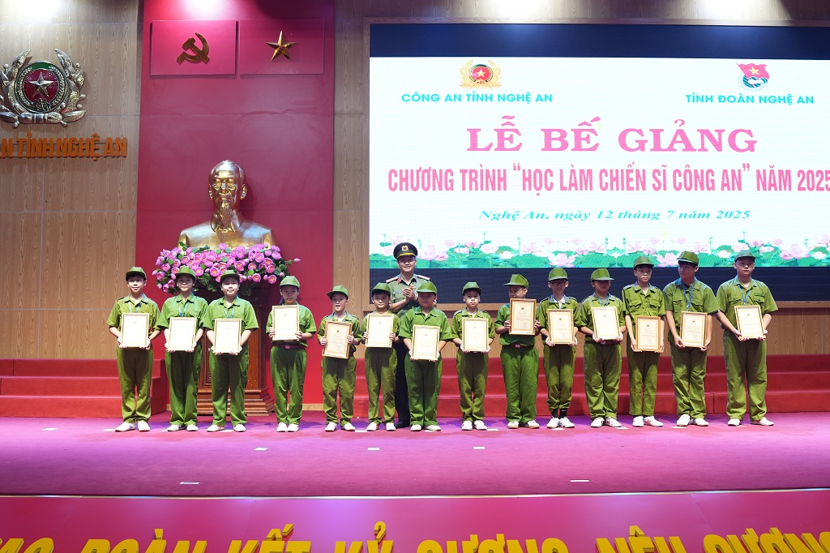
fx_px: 830
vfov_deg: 36.8
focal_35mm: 36
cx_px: 415
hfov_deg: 53.1
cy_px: 276
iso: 500
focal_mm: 24
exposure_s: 1/100
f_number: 2.8
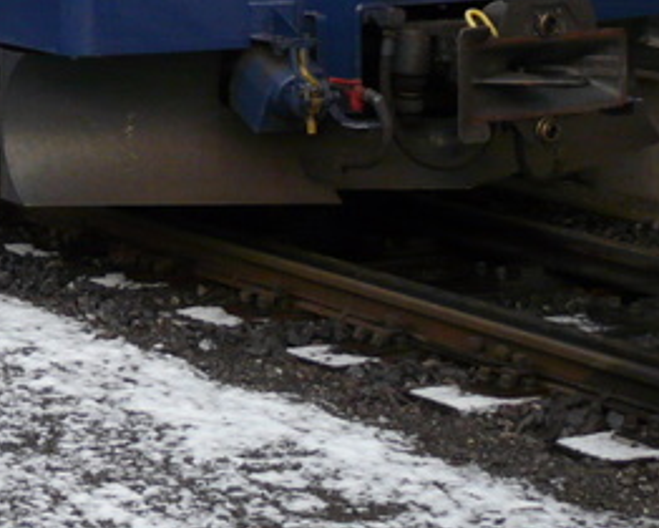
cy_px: -309
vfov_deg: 10.0
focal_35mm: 149
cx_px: -272
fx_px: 2908
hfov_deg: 12.4
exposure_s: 1/160
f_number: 3.2
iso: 200
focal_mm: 6.5
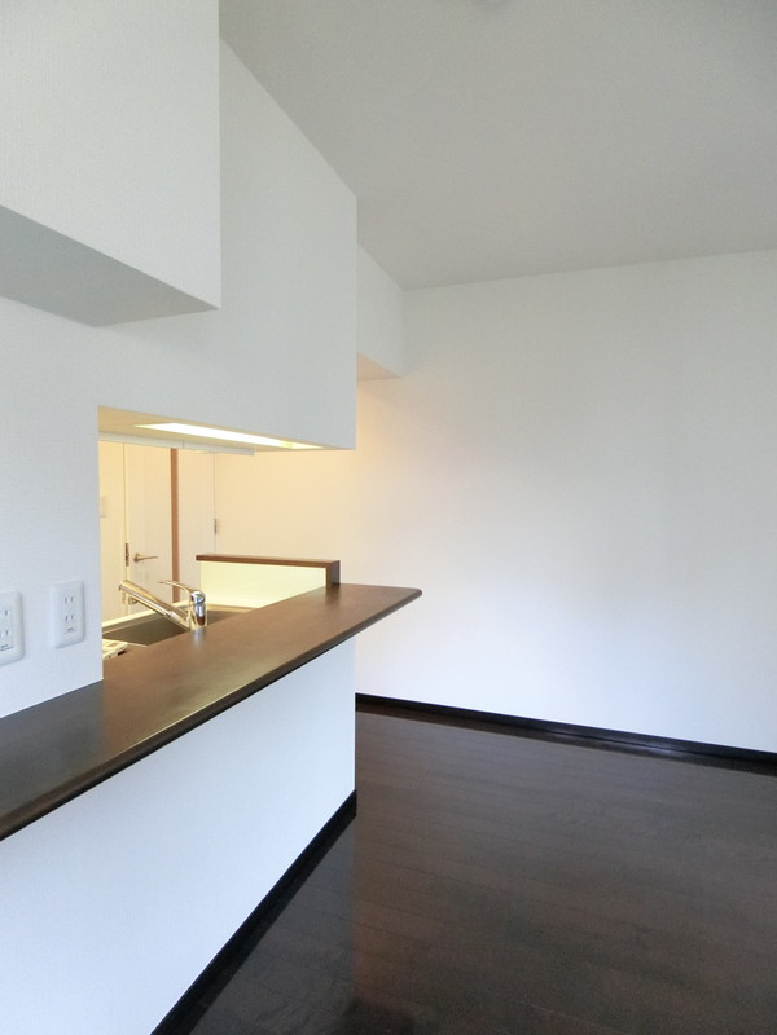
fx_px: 569
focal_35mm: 19
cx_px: 388
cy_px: 518
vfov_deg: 84.7
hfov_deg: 68.7
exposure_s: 1/30
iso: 800
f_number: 6.9
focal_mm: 4.06
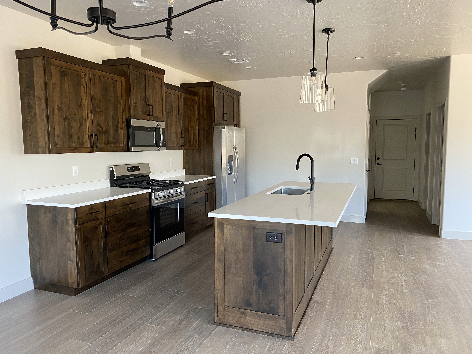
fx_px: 355
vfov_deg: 53.1
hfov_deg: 67.3
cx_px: 236
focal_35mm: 26
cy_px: 177
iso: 125
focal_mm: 4.25
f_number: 1.8
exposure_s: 1/80
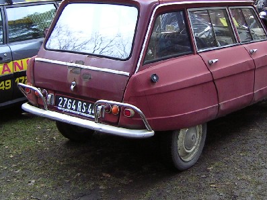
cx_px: 156
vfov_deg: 25.1
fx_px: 448
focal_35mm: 58
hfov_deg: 33.1
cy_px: 60
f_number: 2.8
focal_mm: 5.6
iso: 86
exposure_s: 1/48.4
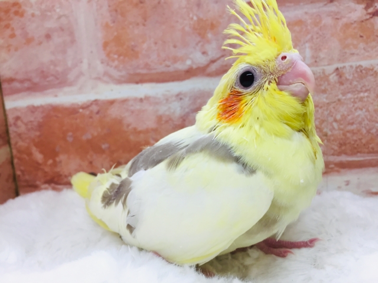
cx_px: 189
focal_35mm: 29
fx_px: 317
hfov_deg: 61.7
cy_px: 142
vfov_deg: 48.2
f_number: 2.2
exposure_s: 1/40
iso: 32
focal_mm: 4.15
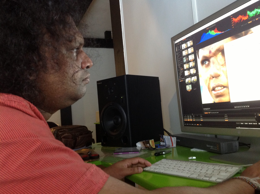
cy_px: 97
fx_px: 262
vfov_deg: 40.6
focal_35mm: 35
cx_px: 130
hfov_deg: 52.7
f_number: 2.4
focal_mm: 4.28
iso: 250
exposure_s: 1/15
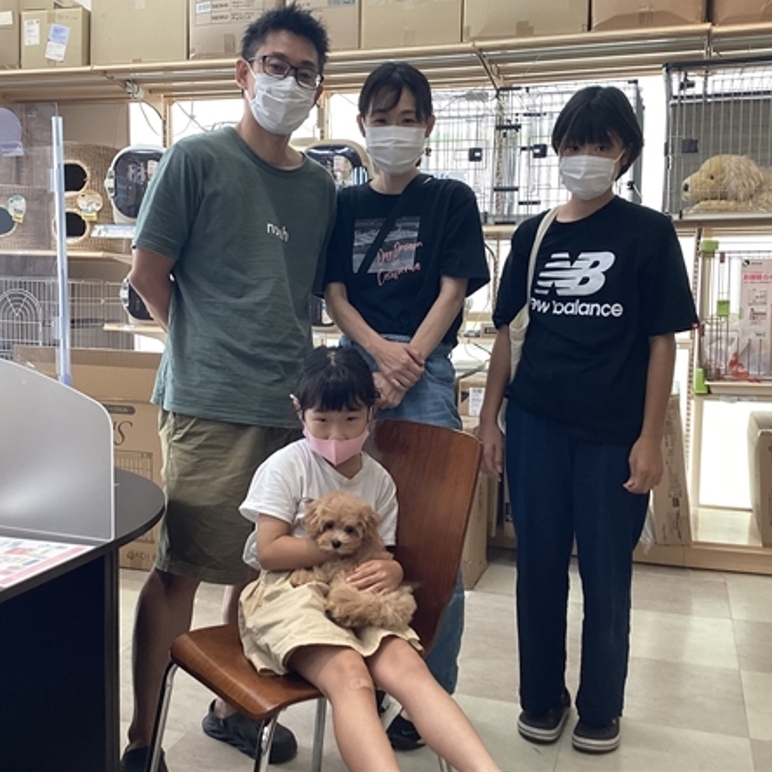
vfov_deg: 44.9
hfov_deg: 44.9
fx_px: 934
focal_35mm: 37
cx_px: 367
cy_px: 383
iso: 64
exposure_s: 1/60
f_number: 2.4
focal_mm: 3.3
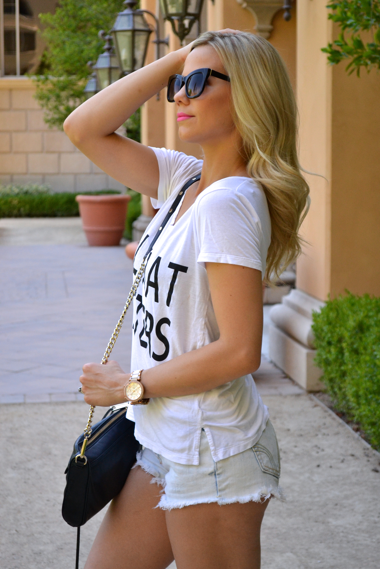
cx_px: 190
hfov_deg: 18.2
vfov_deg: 27.0
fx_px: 1187
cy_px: 284
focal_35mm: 75
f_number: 5.6
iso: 800
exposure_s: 1/500
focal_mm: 50
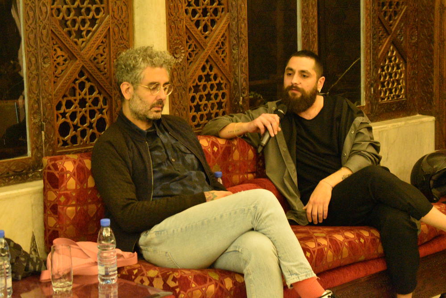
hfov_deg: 24.6
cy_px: 149
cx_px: 223
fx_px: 1023
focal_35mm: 82
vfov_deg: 16.6
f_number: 5.6
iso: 12800
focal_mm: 55
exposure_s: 1/25
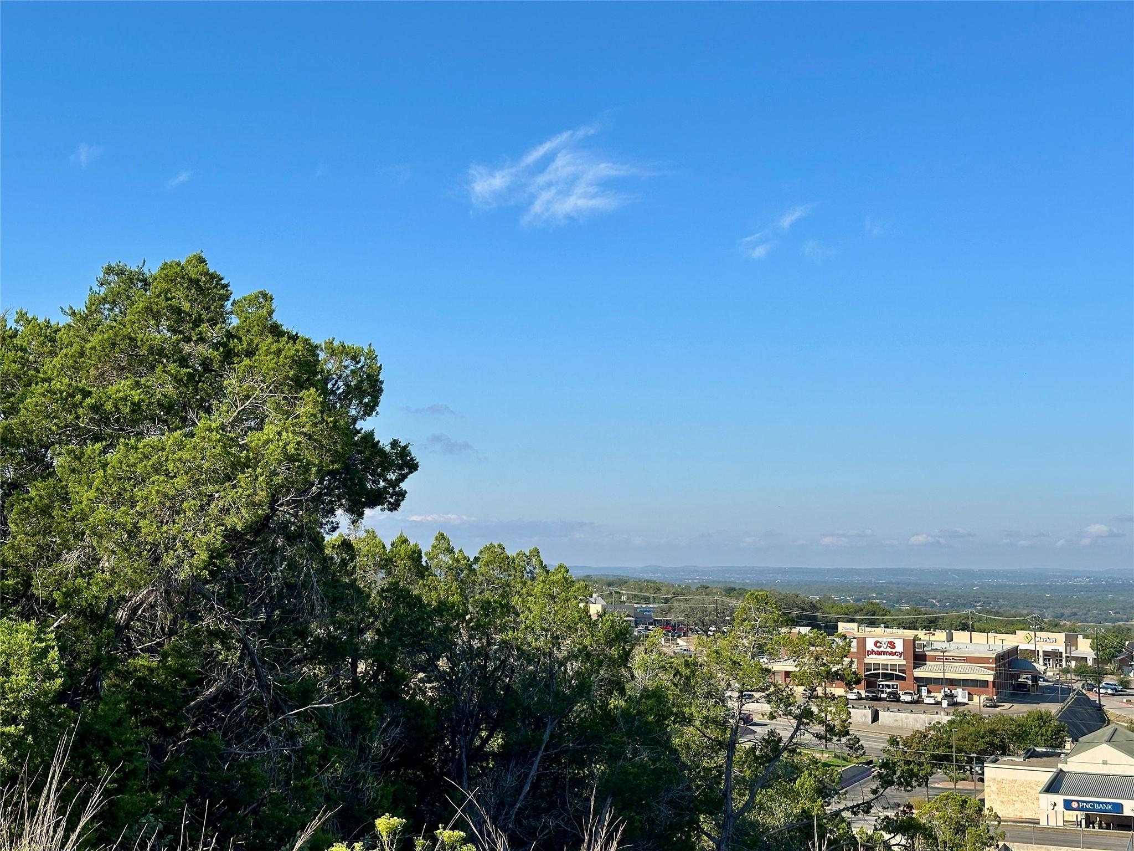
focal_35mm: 48
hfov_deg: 39.7
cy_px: 426
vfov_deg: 30.3
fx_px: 1572
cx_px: 567
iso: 64
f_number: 1.78
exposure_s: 1/4785
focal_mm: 6.86
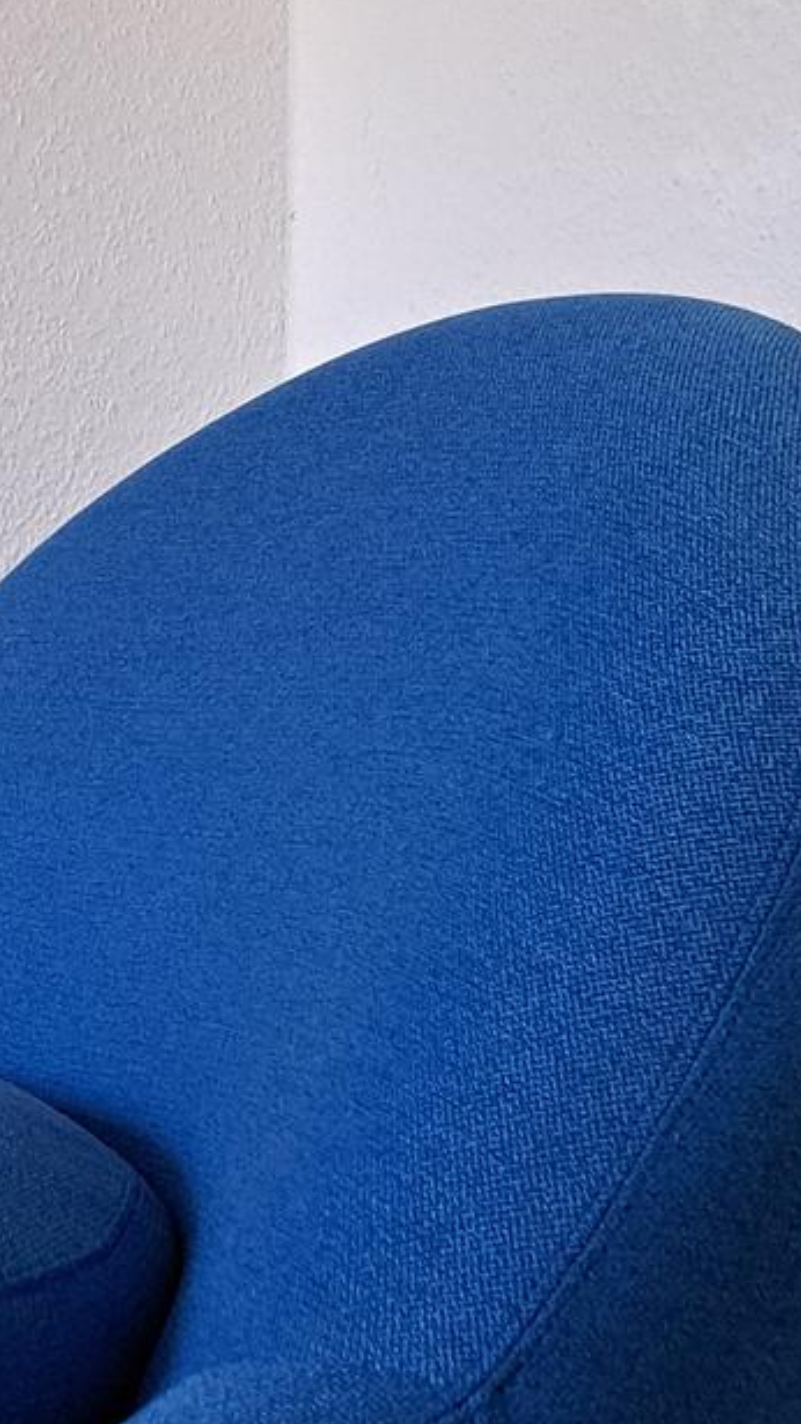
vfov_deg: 25.0
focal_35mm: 85
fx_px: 3209
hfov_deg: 13.7
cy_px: 709
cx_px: -211
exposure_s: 1/33
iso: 400
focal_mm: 5.23
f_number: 1.8
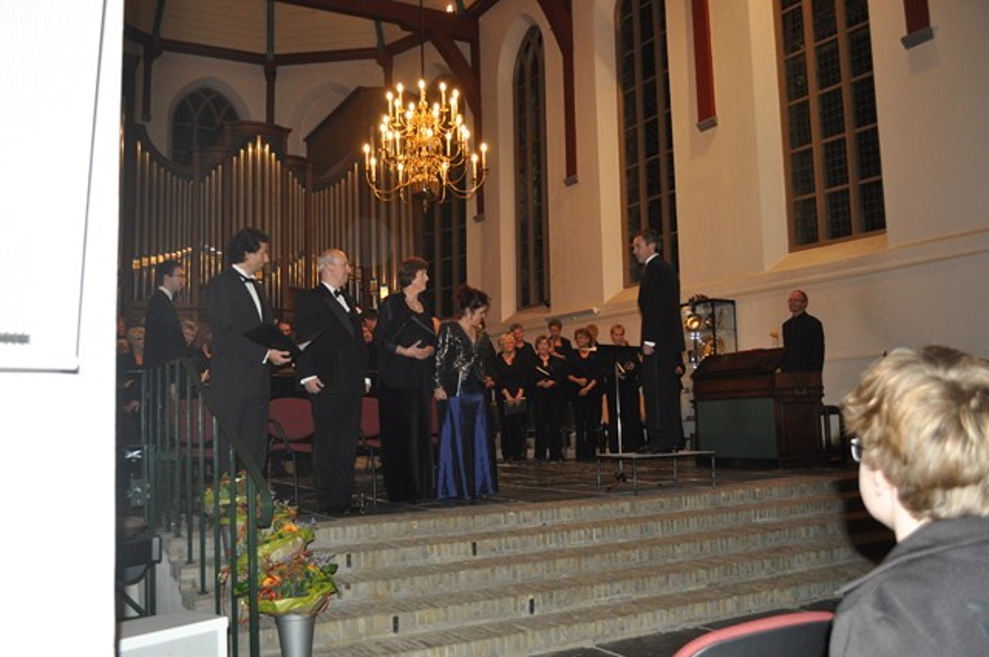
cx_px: 494
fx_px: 905
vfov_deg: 39.9
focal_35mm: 33
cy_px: 328
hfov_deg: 57.3
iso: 800
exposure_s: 1/60
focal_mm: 22
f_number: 3.8
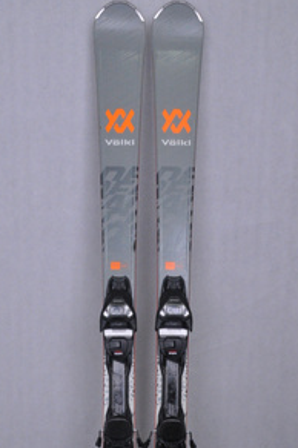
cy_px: 344
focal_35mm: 58
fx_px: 719
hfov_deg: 23.4
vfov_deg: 33.8
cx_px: 145
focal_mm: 25
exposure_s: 1/125
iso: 3200
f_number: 9.5
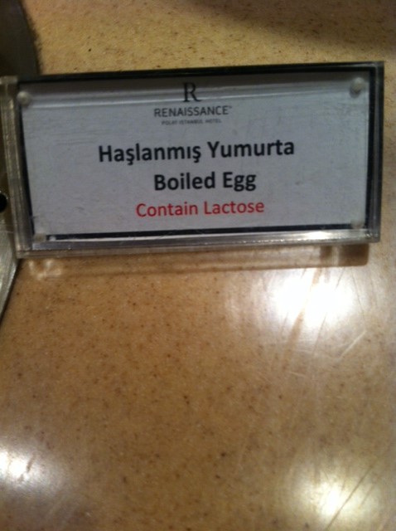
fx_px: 535
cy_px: 266
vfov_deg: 52.7
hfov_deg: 40.6
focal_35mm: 35
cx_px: 198
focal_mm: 3.85
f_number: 2.8
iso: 80
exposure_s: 1/20
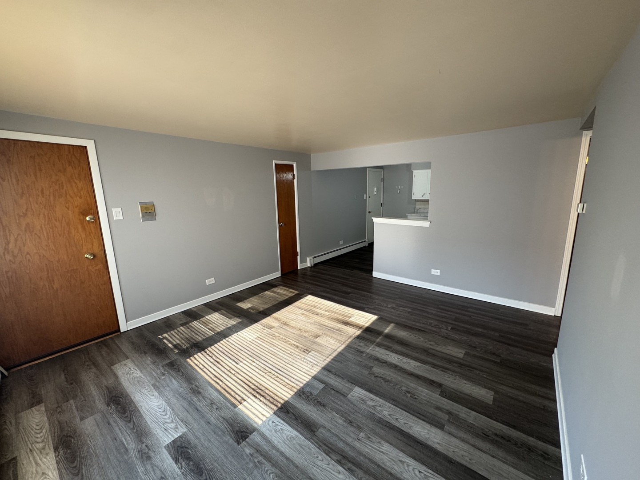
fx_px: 259
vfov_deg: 85.7
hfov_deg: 102.1
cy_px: 240
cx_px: 320
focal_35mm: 14
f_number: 2.2
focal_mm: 2.22
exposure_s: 1/120
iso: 200
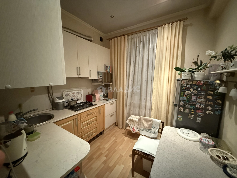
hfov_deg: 102.1
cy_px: 89
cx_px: 118
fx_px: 96
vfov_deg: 85.7
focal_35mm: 14
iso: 1000
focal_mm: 2.22
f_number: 2.2
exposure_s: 1/50
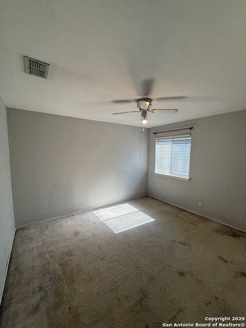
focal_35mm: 14
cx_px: 123
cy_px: 164
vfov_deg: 102.1
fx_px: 133
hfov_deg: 85.7
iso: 64
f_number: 2.2
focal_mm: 2.22
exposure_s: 1/224
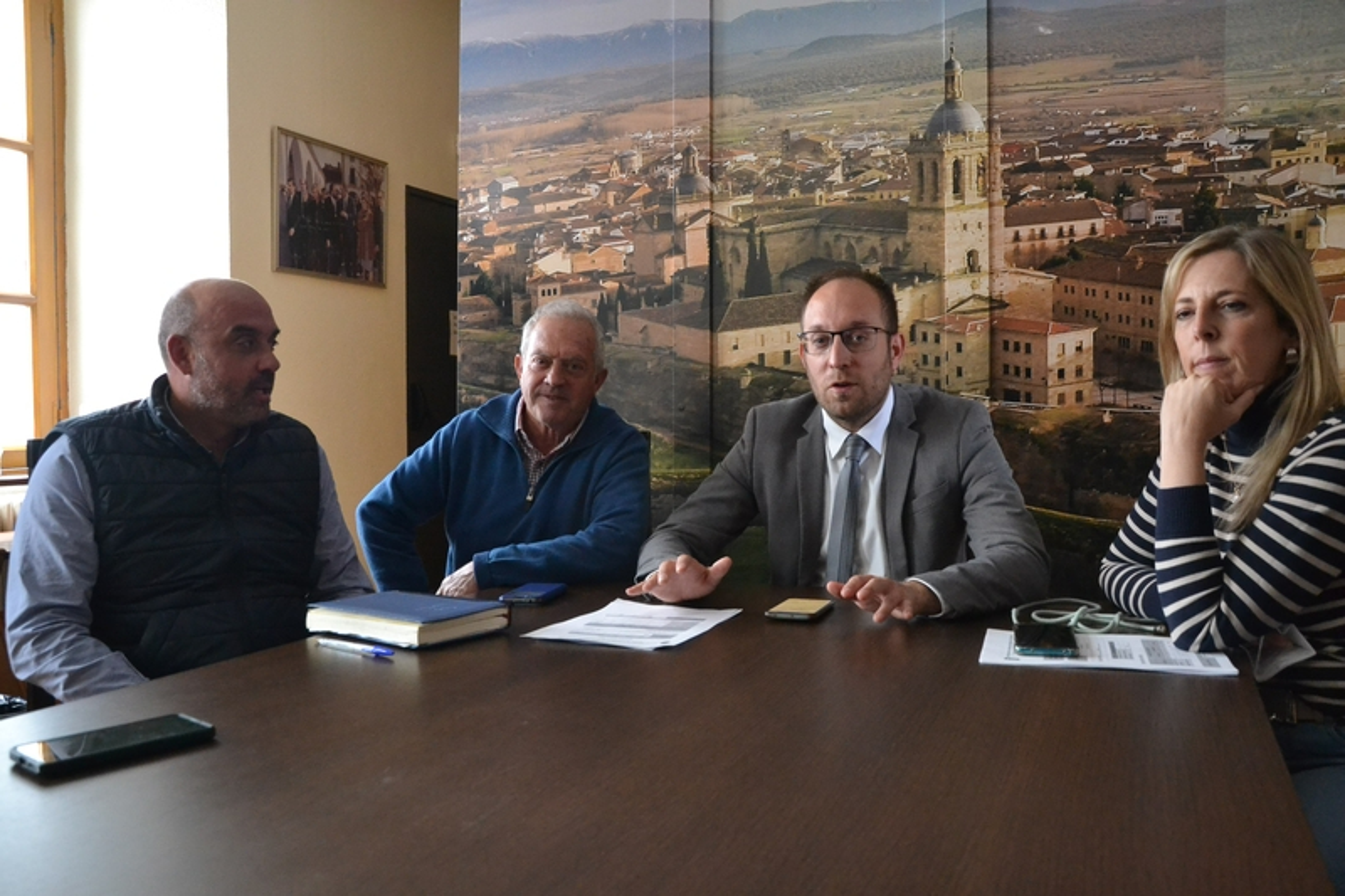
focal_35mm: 32
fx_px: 1177
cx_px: 672
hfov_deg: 59.5
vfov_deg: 41.7
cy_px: 448
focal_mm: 21
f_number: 5
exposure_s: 1/100
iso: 3200
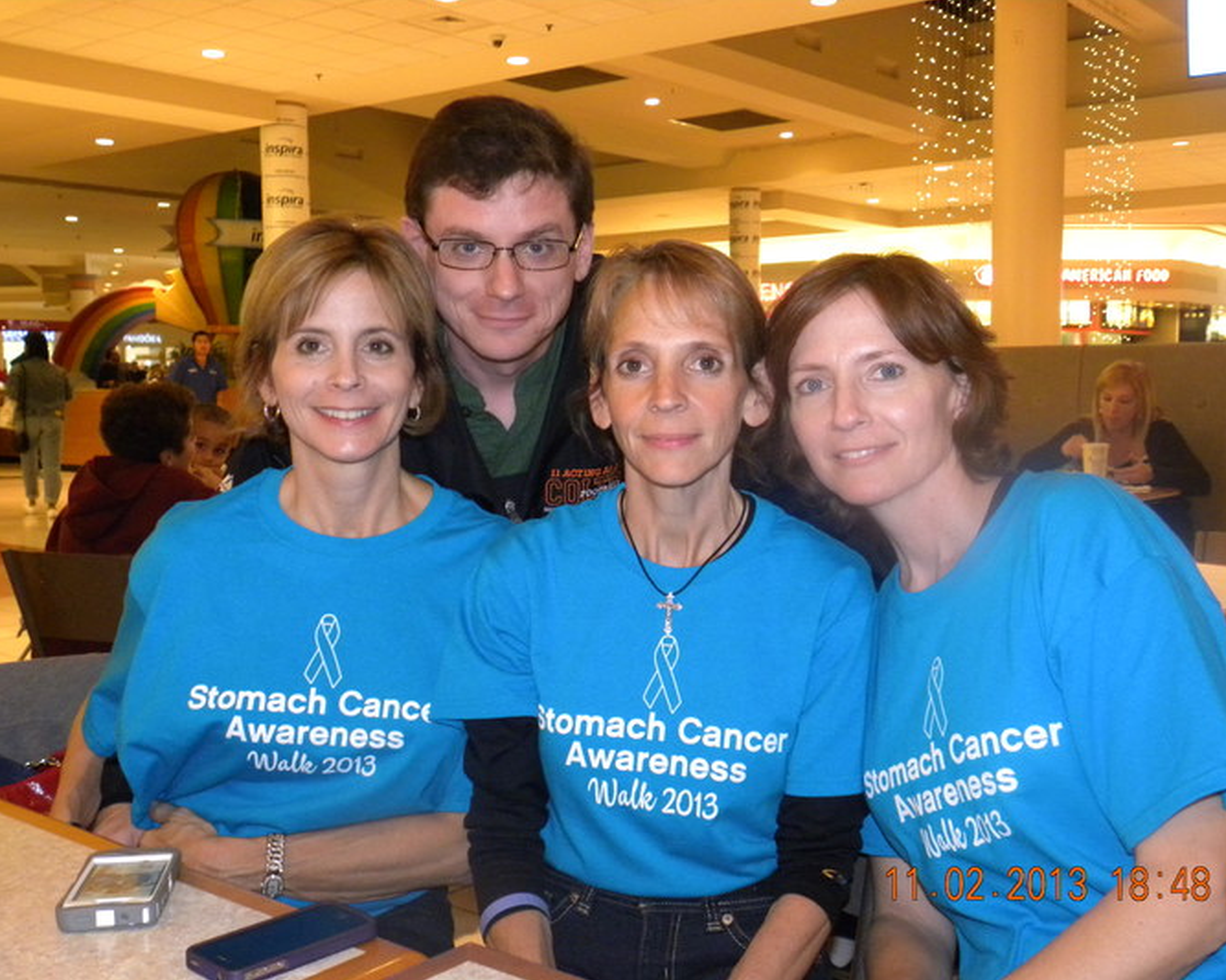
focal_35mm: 39
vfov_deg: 38.2
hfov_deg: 46.9
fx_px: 1414
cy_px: 491
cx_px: 629
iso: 400
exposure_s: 1/30
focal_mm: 6.6
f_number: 3.2
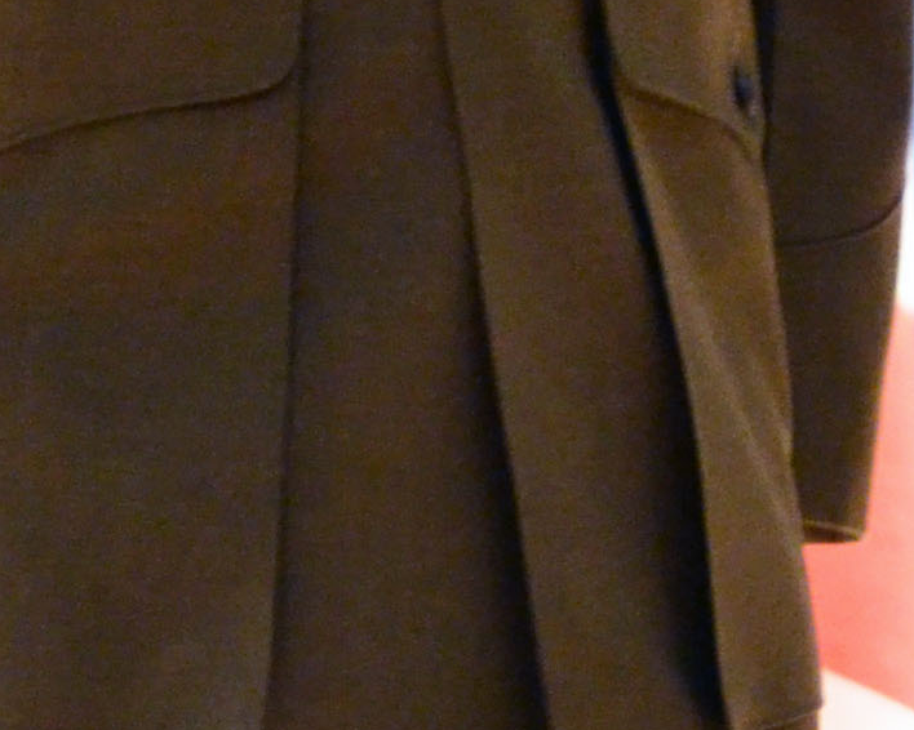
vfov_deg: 2.0
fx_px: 20634
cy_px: -760
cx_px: 1610
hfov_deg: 2.5
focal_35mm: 763
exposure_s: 1/30
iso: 1800
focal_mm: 78
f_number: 4.5
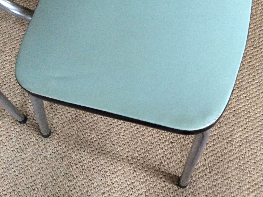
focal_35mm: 38
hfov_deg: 48.8
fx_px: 288
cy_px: 95
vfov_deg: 37.6
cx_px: 154
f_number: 2.4
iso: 250
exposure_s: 1/20
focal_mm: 3.3
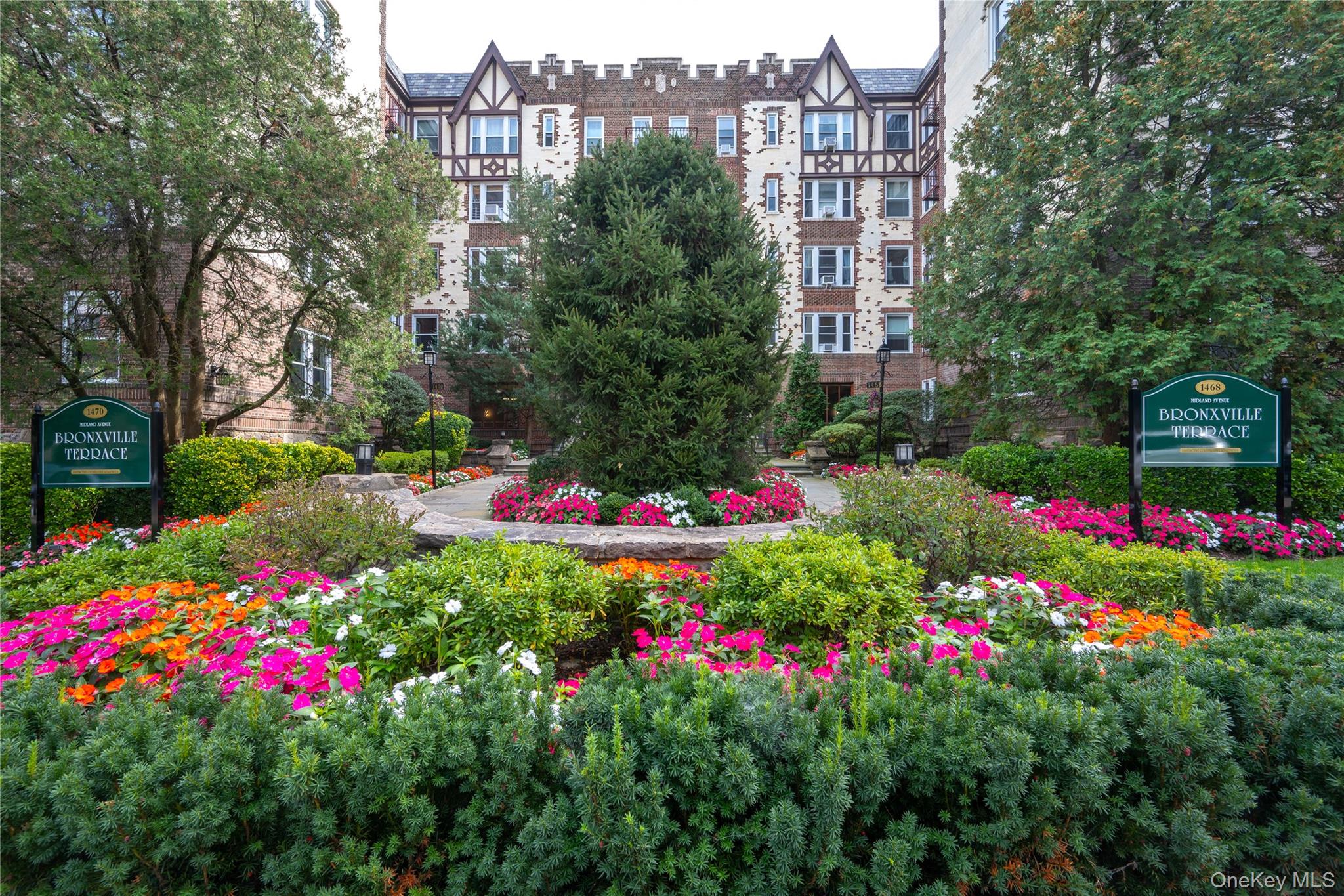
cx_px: 672
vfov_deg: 81.2
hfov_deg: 104.3
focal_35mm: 14
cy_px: 448
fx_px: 523
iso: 200
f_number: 9
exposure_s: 1/50
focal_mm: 14
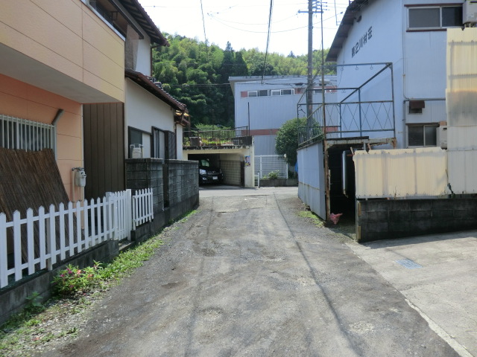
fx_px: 331
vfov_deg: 56.8
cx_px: 238
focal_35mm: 24
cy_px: 178
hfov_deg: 71.6
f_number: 3.2
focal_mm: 4.3
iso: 80
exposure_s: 1/800
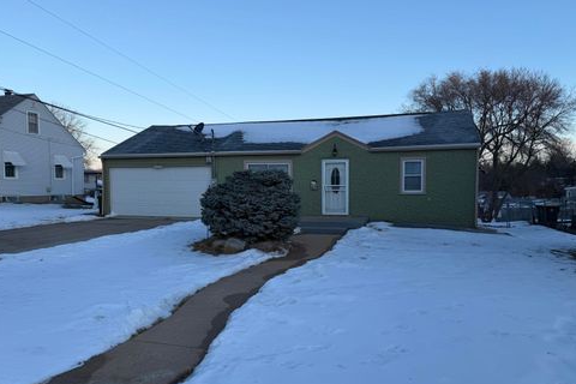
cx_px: 294
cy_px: 205
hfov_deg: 69.4
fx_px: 416
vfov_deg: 49.5
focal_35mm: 26
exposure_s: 1/772
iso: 80
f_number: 1.78
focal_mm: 6.76
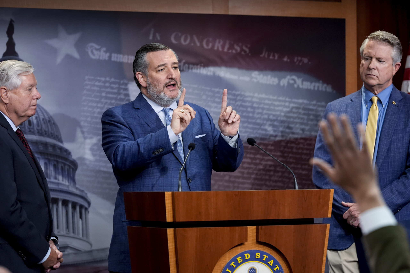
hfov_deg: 15.2
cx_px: 205
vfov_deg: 10.2
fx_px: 1537
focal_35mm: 135
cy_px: 136
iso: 3200
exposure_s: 1/500
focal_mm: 135
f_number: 4
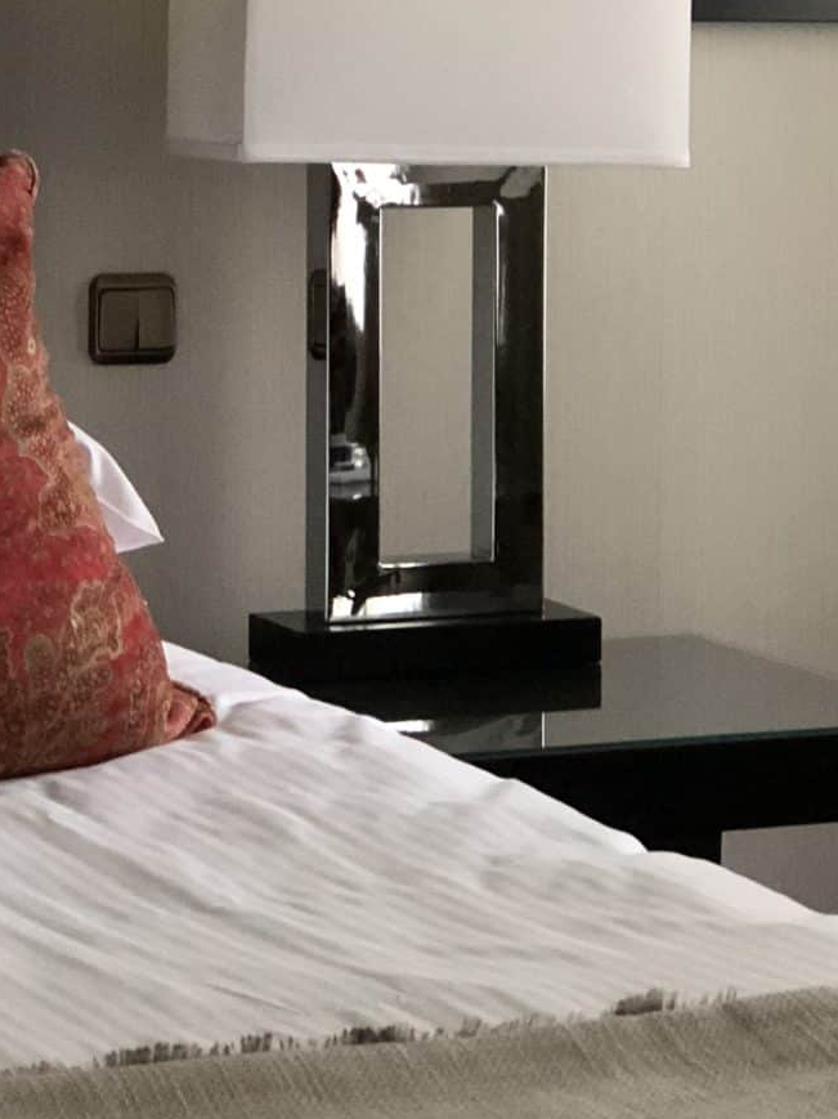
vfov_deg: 15.5
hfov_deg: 11.7
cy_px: 155
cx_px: 160
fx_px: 4070
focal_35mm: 126
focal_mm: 6.6
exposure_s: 1/60
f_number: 2.8
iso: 640
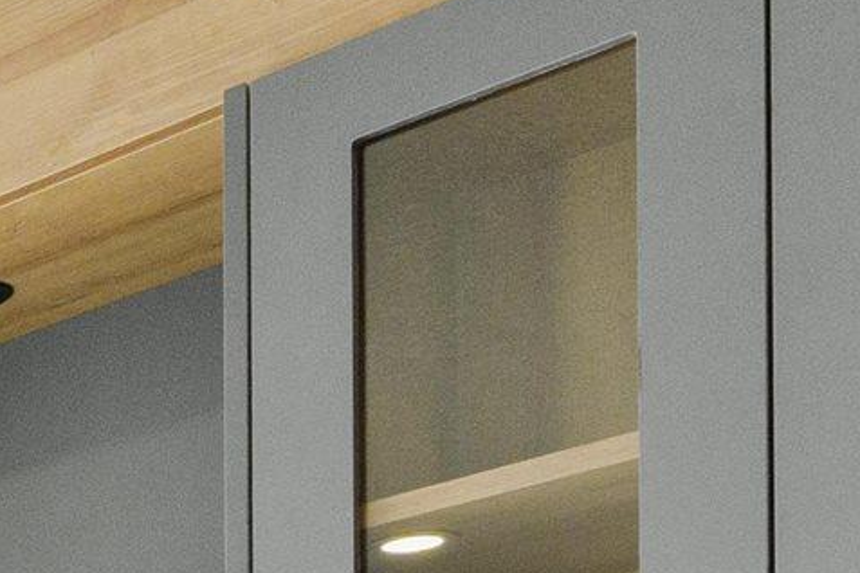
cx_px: -1011
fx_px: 2537
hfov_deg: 14.7
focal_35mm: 106
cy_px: 1330
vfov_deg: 11.1
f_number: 9.5
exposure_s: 1/45
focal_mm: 11
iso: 200
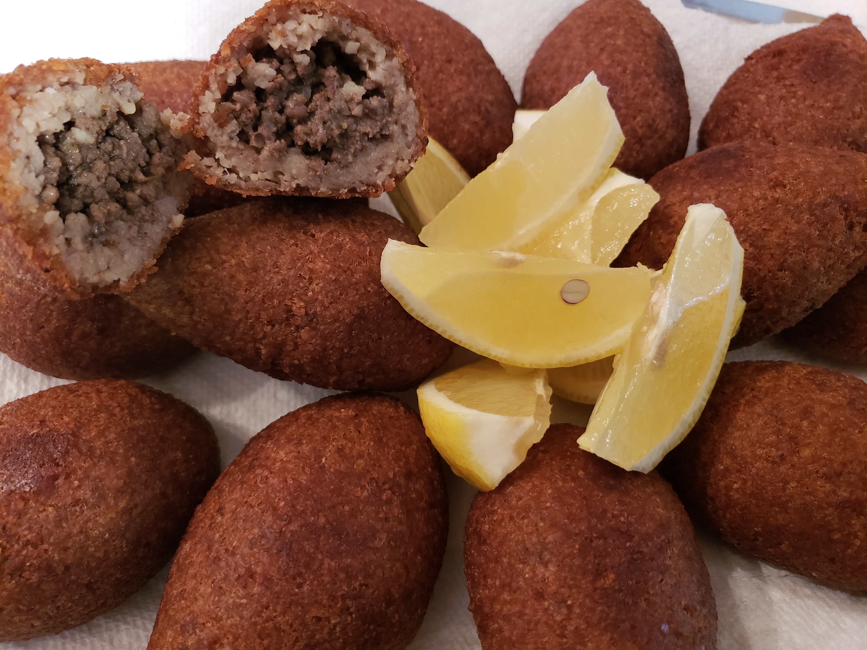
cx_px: 434
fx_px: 651
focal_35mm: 26
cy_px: 325
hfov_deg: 67.3
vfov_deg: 53.1
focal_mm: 4.3
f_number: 1.5
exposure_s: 1/20
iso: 250
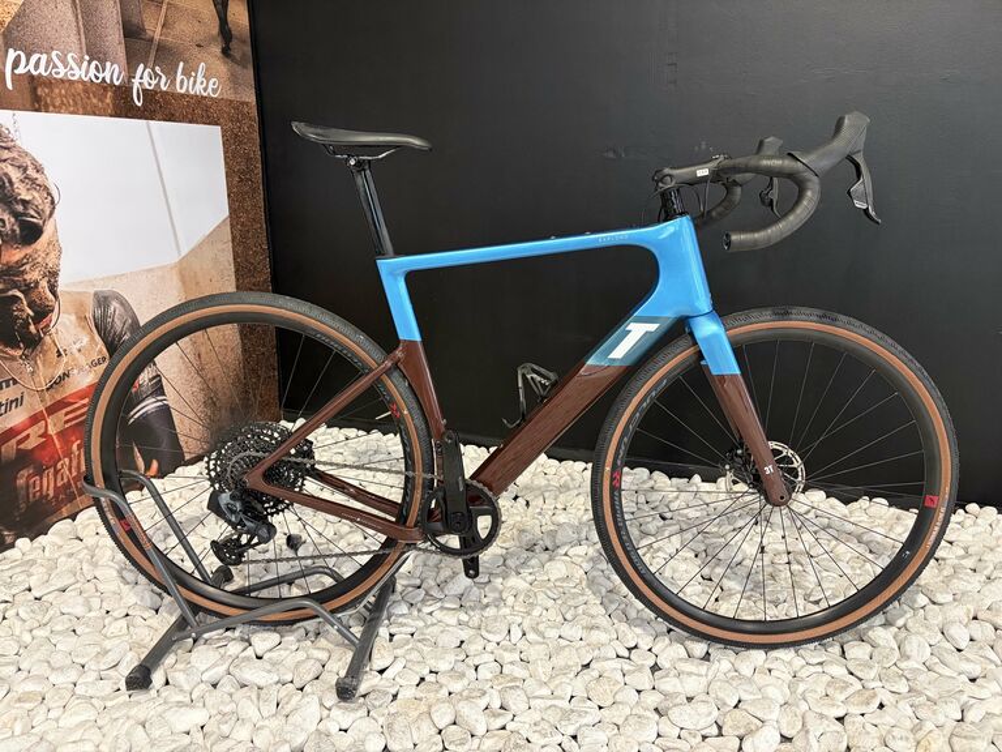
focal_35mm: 26
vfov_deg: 53.1
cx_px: 501
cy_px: 376
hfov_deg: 67.3
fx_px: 753
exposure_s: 1/50
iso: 250
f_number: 1.6
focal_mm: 5.96
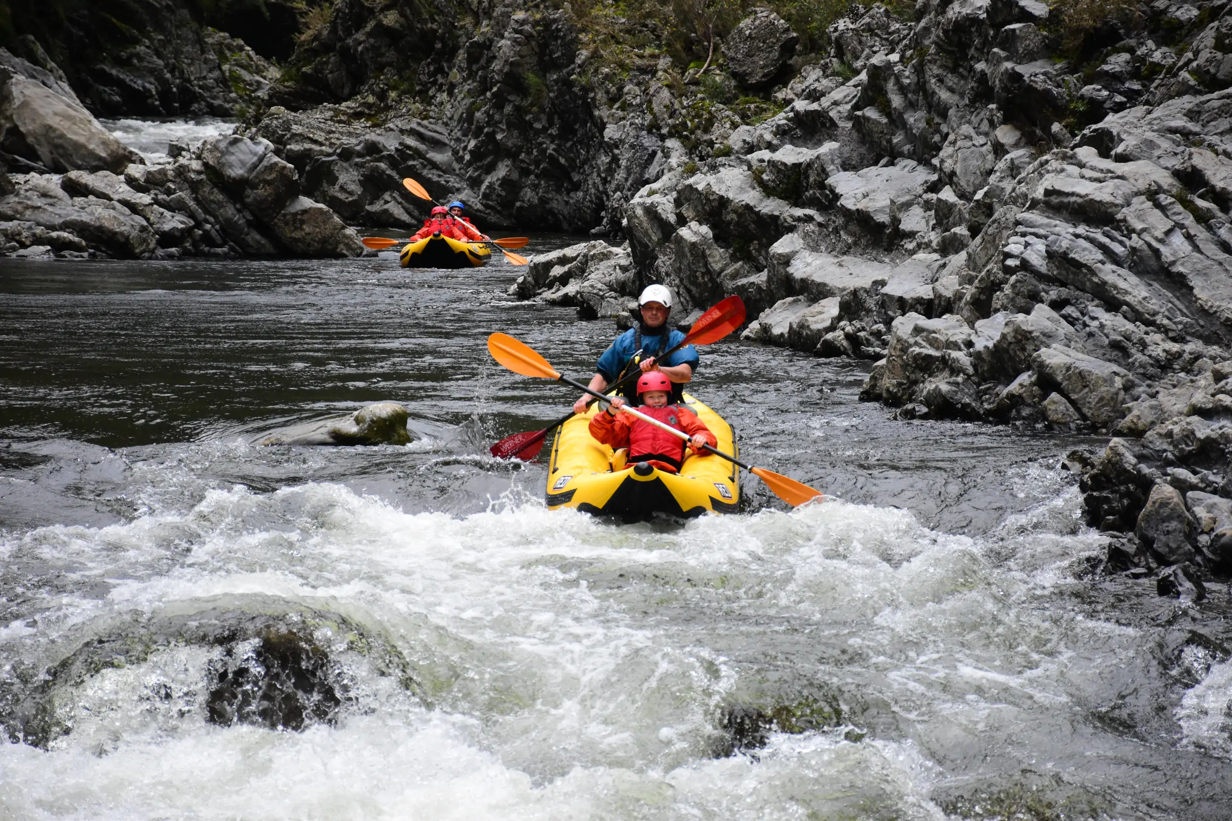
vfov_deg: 8.7
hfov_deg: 13.0
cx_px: 616
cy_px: 410
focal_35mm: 158
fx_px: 5390
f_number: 5.6
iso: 1600
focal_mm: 105
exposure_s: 1/2000
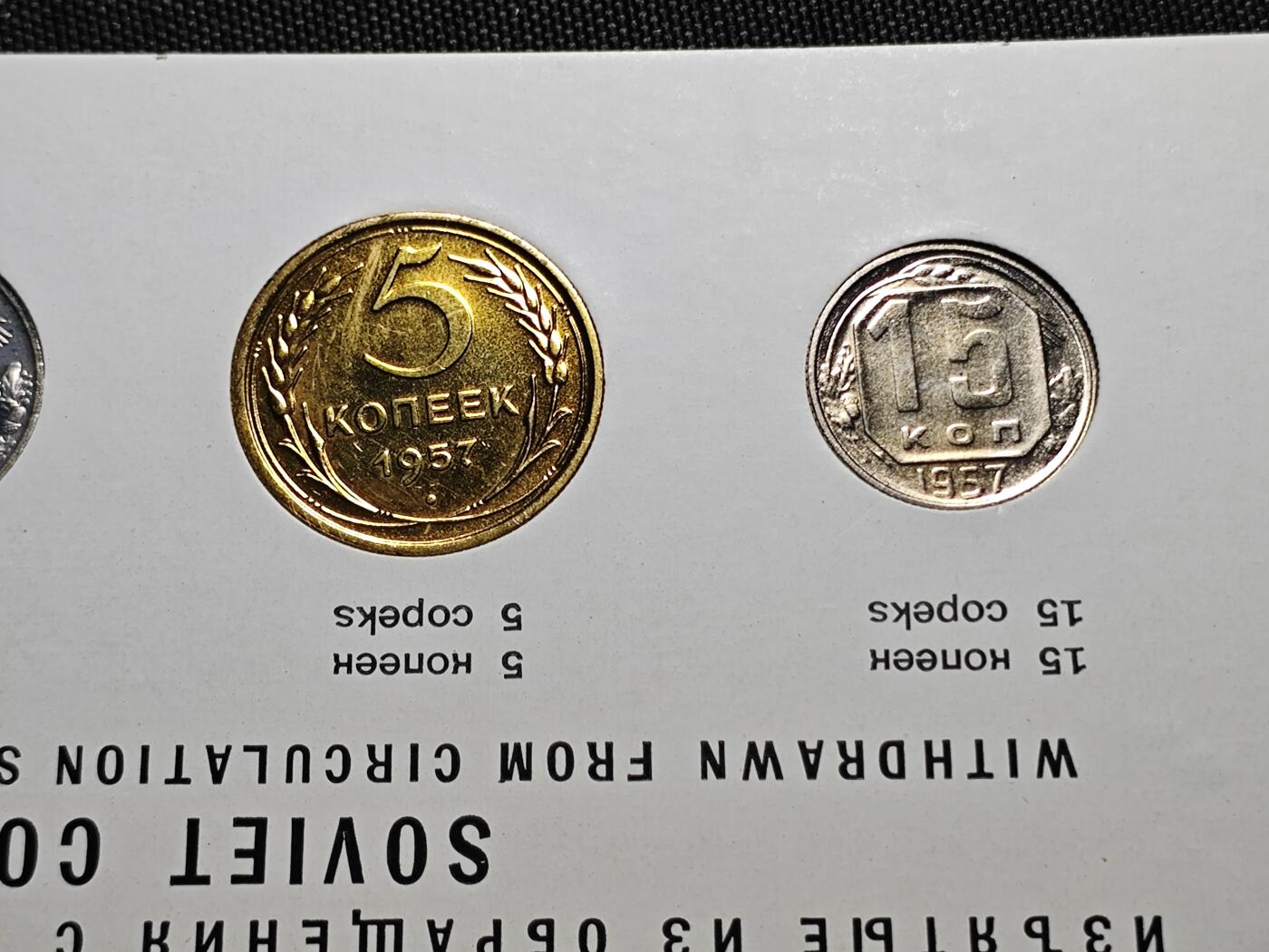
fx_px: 3043
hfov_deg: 23.6
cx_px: 634
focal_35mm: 83
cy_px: 476
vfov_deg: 17.8
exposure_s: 1/100
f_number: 1.6
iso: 80
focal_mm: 5.84
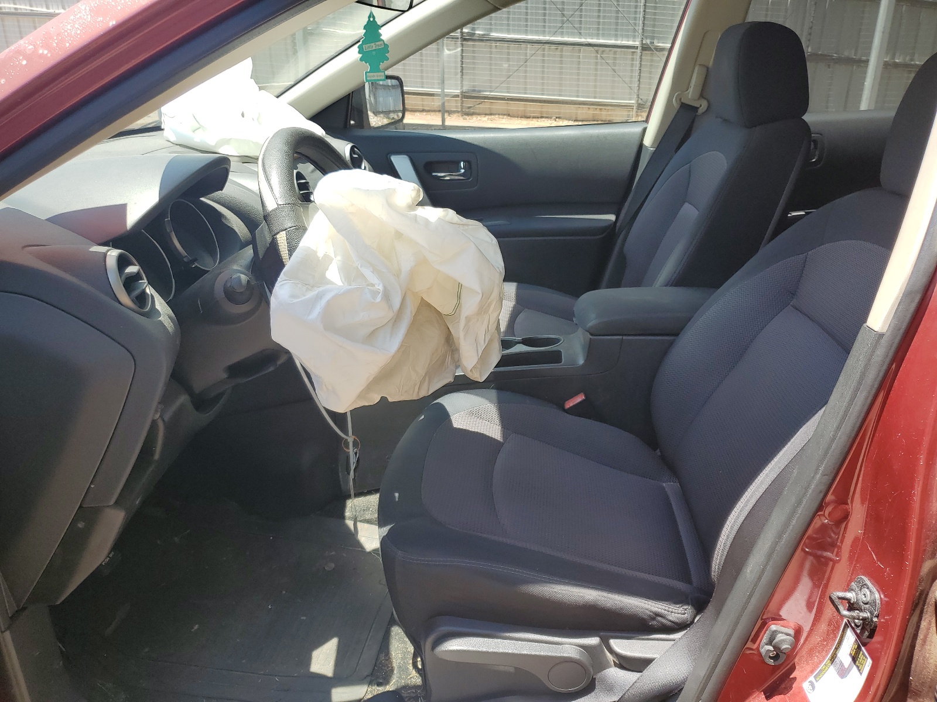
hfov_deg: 67.3
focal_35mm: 26
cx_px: 468
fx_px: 704
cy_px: 351
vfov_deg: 53.1
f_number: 1.5
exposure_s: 1/667
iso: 50
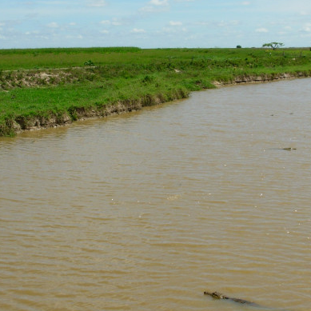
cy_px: 106
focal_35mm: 69
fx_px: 701
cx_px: 189
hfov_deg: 25.0
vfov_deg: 24.9
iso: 50
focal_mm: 6.3
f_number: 4.9
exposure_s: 1/664
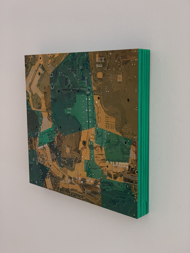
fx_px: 381
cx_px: 95
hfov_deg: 28.0
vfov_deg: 36.8
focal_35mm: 52
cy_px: 126
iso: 125
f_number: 2.4
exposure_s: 1/89
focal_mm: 6
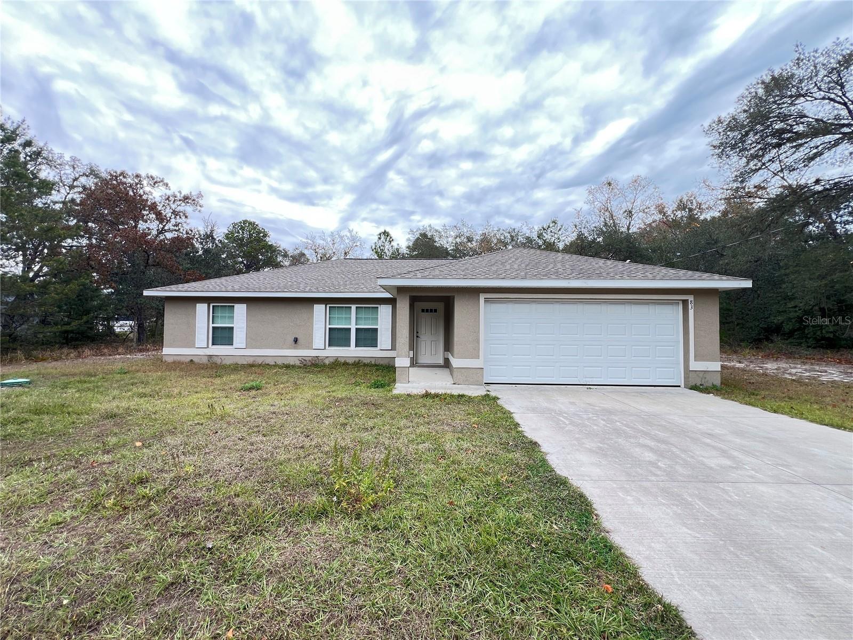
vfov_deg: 89.9
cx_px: 426
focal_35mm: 13
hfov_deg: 106.2
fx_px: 320
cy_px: 320
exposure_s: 1/127
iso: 32
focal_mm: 1.57
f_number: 1.8
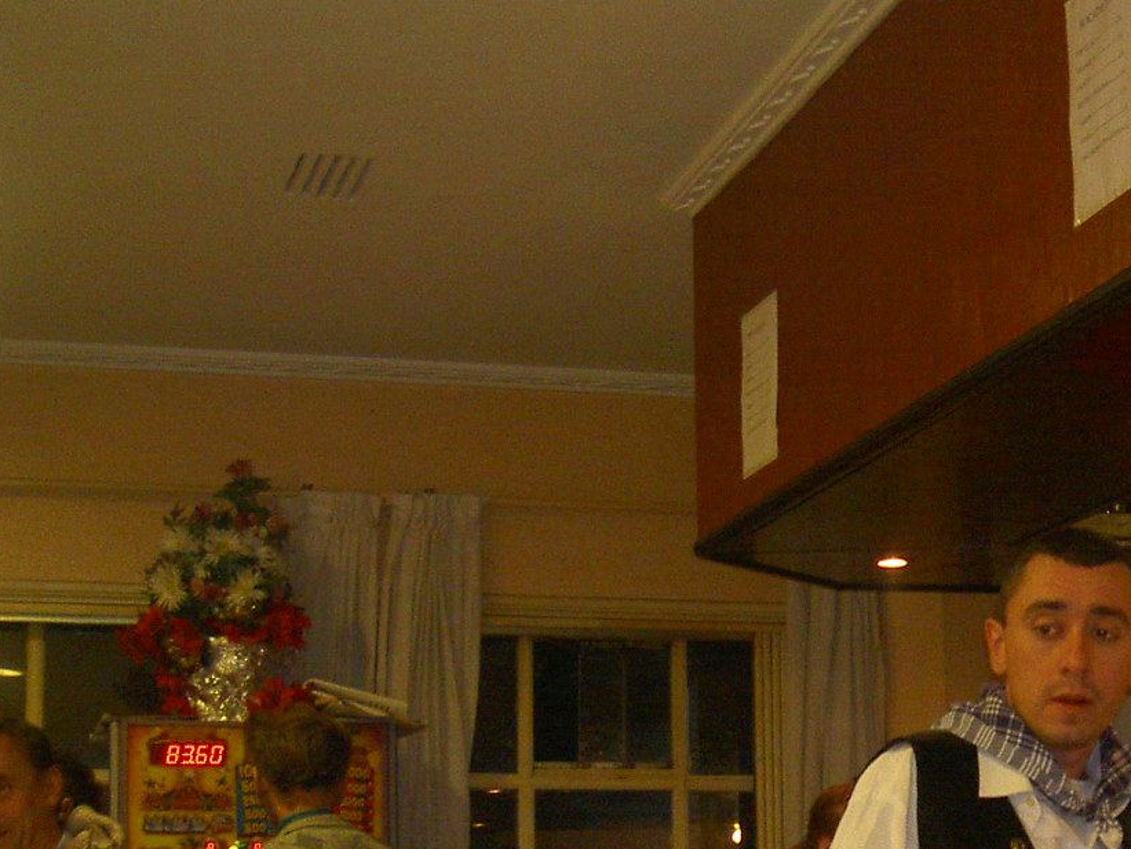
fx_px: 2483
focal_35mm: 76
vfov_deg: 19.0
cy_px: 794
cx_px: 1043
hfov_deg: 24.8
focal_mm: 8
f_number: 2.8
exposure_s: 1/59.5
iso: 100
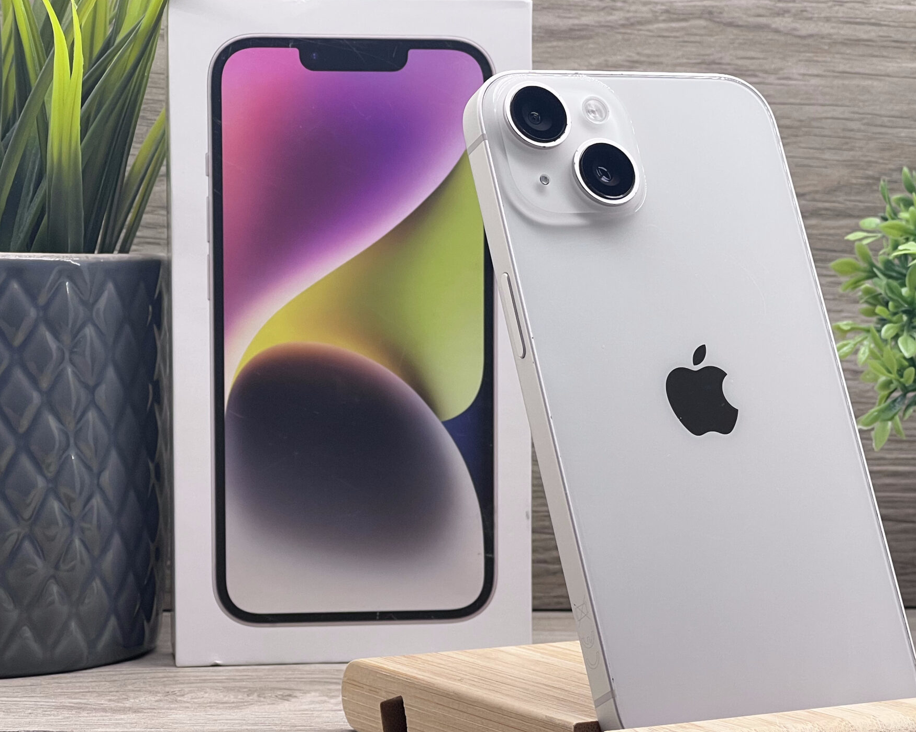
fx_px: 2982
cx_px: 632
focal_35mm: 110
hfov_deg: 17.4
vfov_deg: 14.0
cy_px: 454
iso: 64
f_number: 2.8
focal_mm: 9
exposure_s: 1/100
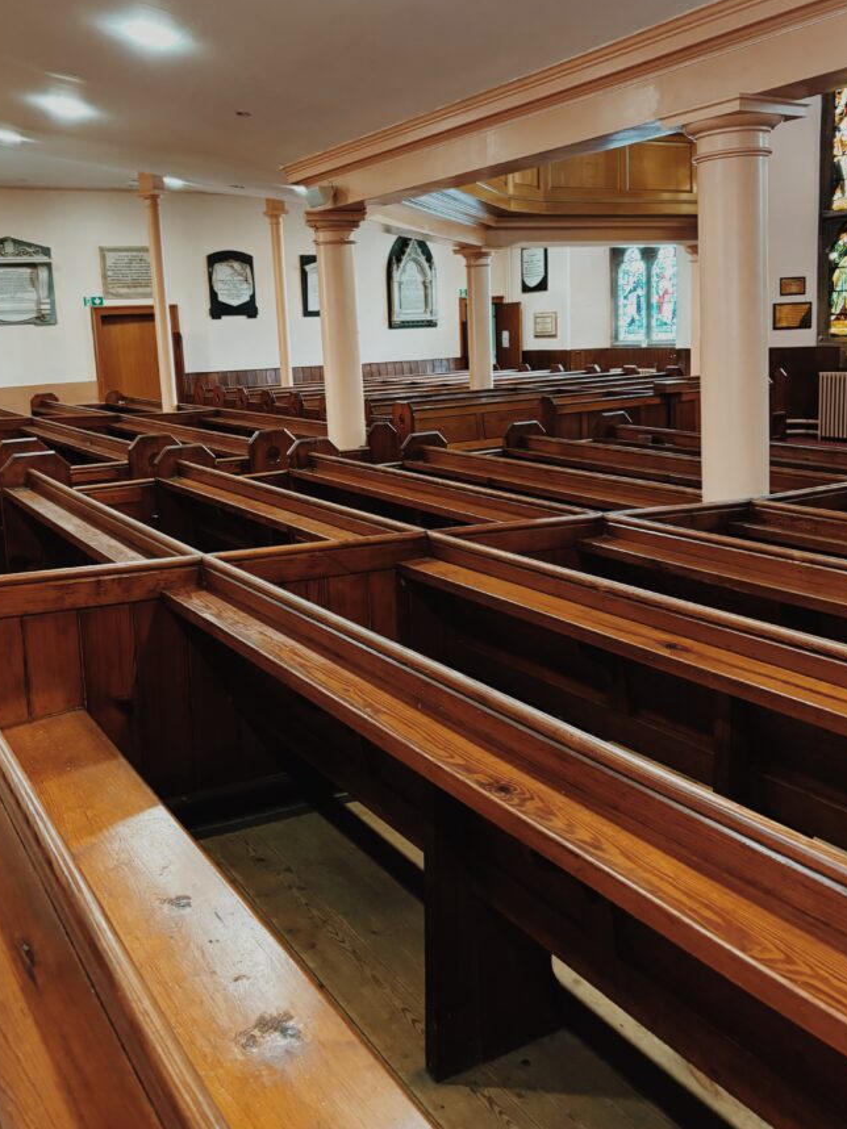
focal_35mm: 31
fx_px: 1012
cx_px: 381
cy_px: 467
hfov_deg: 45.4
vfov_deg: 58.0
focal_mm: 5.96
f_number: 1.6
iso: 500
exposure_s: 1/33
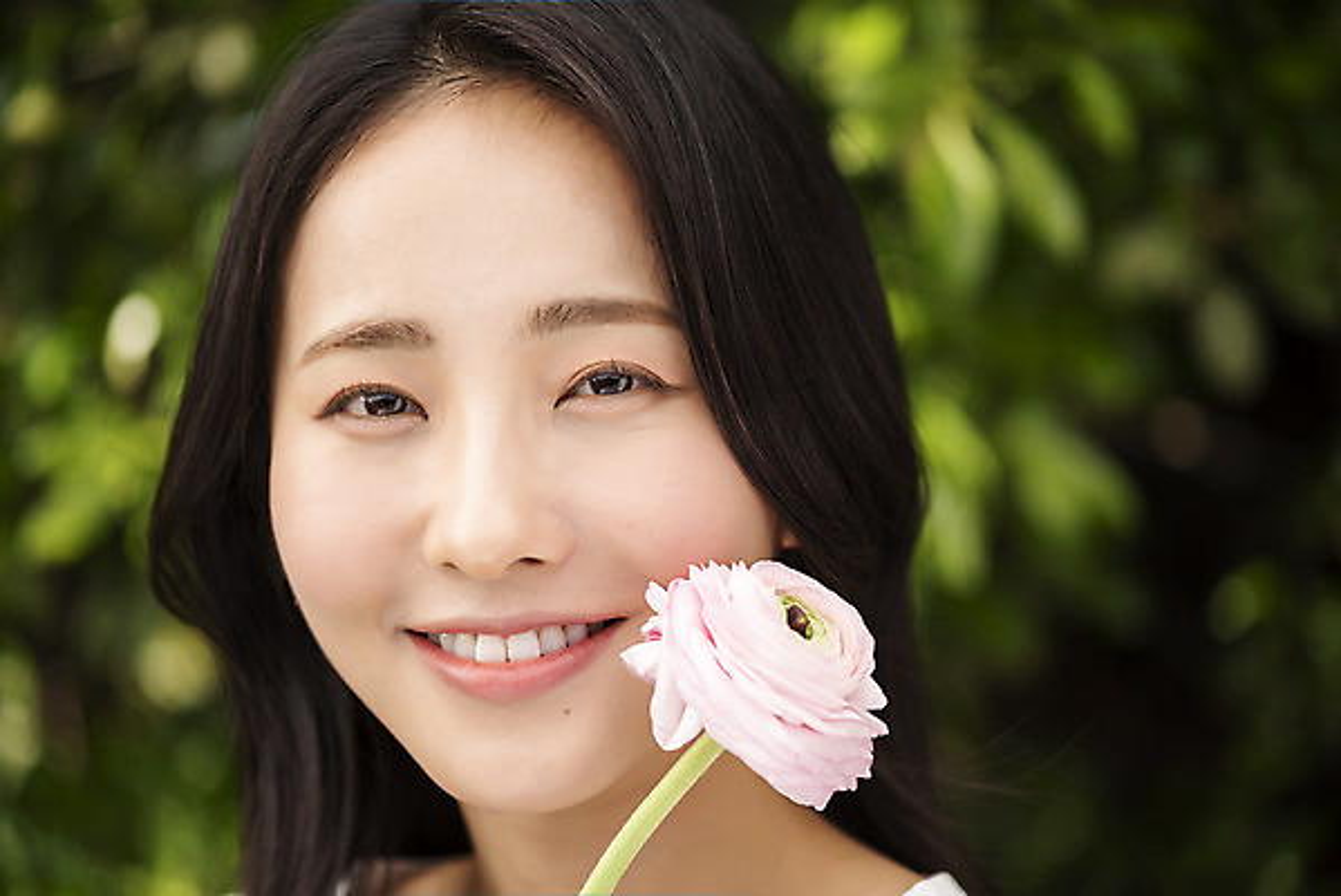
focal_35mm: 105
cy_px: 448
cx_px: 670
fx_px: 3913
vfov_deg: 13.1
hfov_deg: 19.4
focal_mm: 105
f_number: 4
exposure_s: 1/400
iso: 100
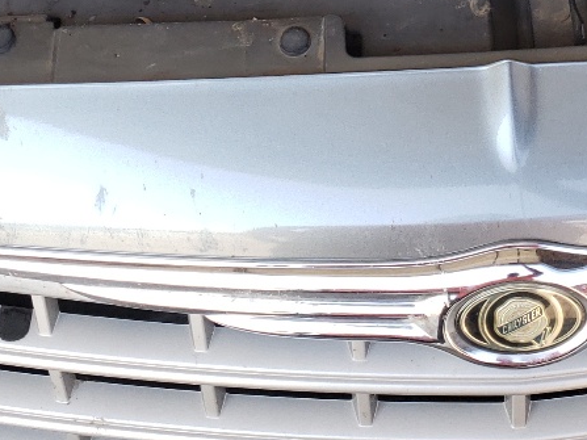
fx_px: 1577
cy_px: -275
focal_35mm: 93
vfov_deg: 14.5
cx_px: 479
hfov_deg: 20.8
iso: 50
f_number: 1.5
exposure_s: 1/141
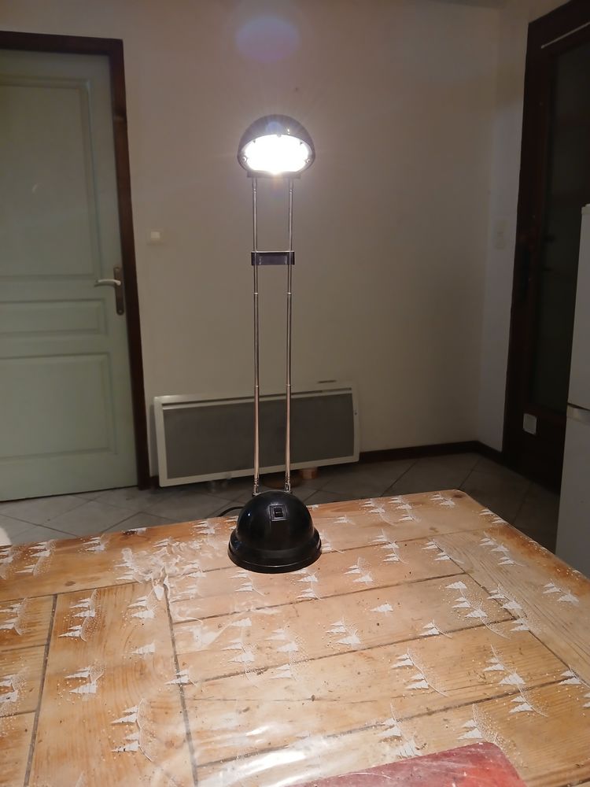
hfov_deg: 53.1
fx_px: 591
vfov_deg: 67.3
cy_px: 394
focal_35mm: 26
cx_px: 295
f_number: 1.8
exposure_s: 1/25
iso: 250
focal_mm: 3.98
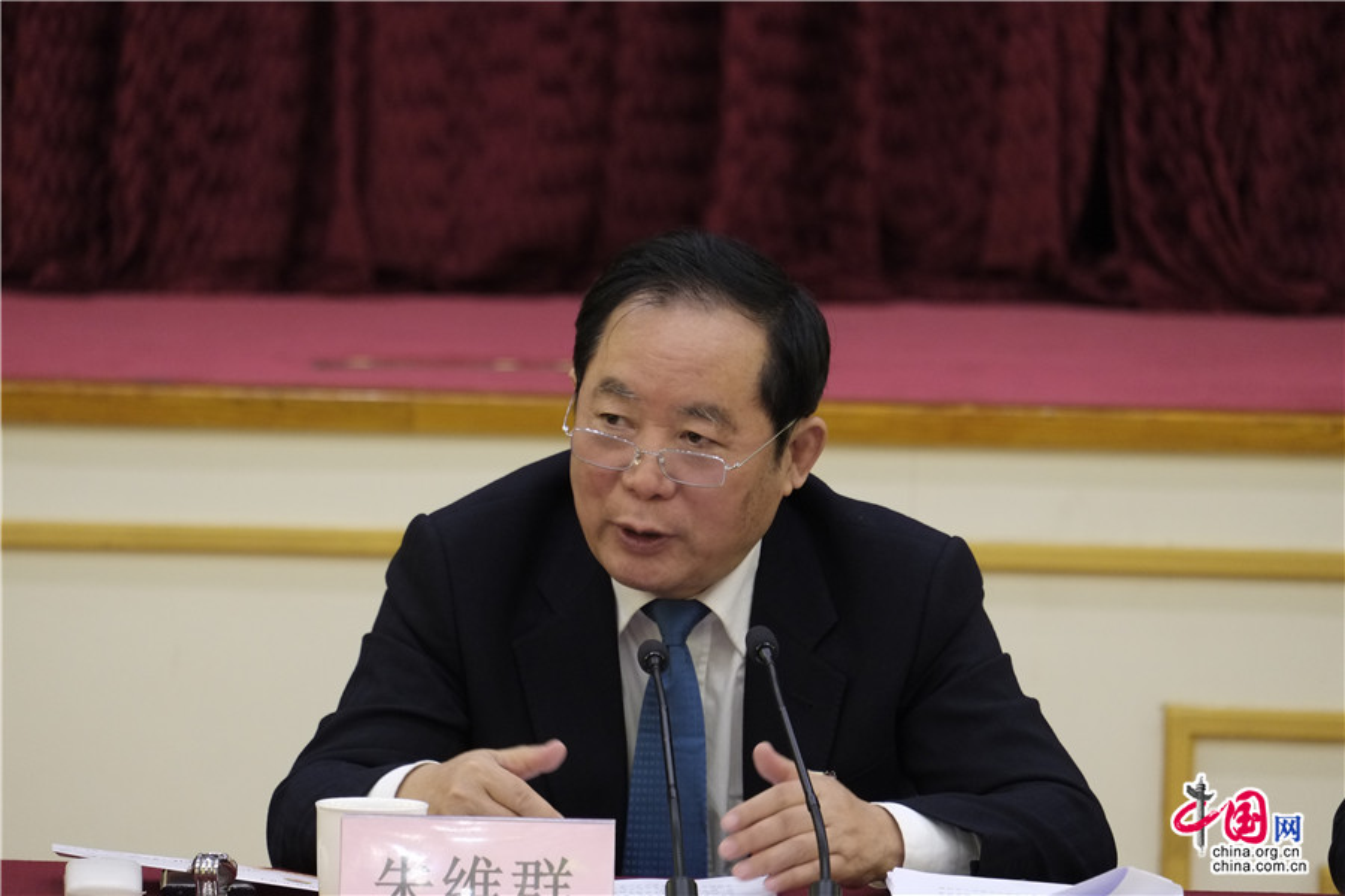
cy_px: 448
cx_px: 672
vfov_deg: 4.6
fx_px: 11207
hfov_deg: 6.9
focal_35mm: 300
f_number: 4.8
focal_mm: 200
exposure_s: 1/38
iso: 1600
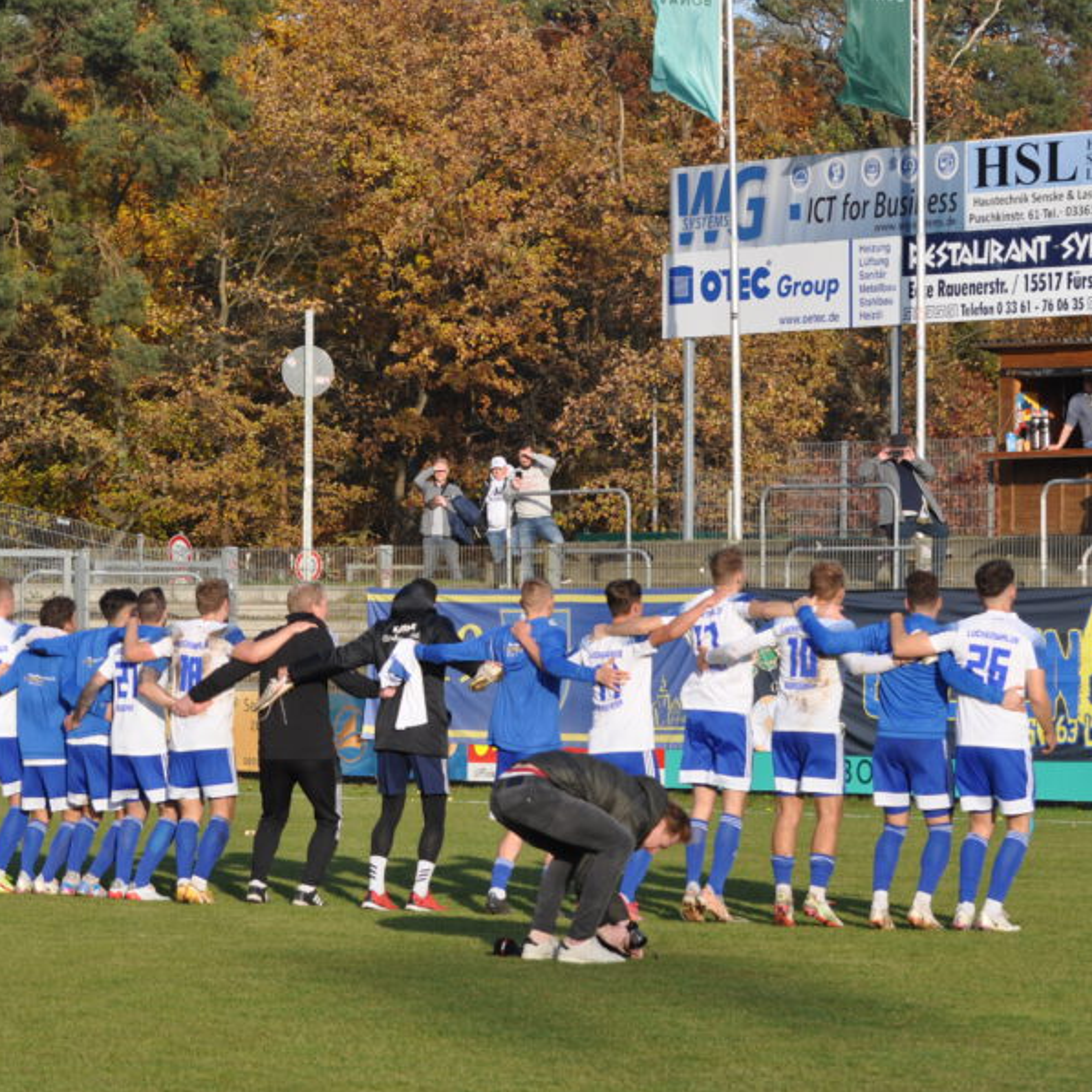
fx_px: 5461
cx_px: 521
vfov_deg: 11.4
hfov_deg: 11.4
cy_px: 576
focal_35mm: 153
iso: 200
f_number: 6.3
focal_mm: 70
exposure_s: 1/640
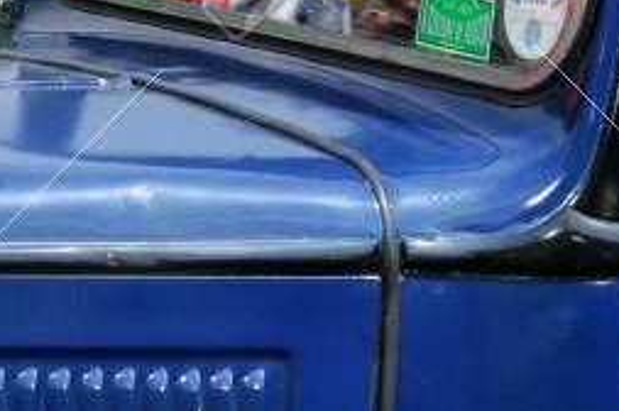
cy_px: 676
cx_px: -103
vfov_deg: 5.7
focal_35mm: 239
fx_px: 4097
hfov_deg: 8.6
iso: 200
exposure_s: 1/250
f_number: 9
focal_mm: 31
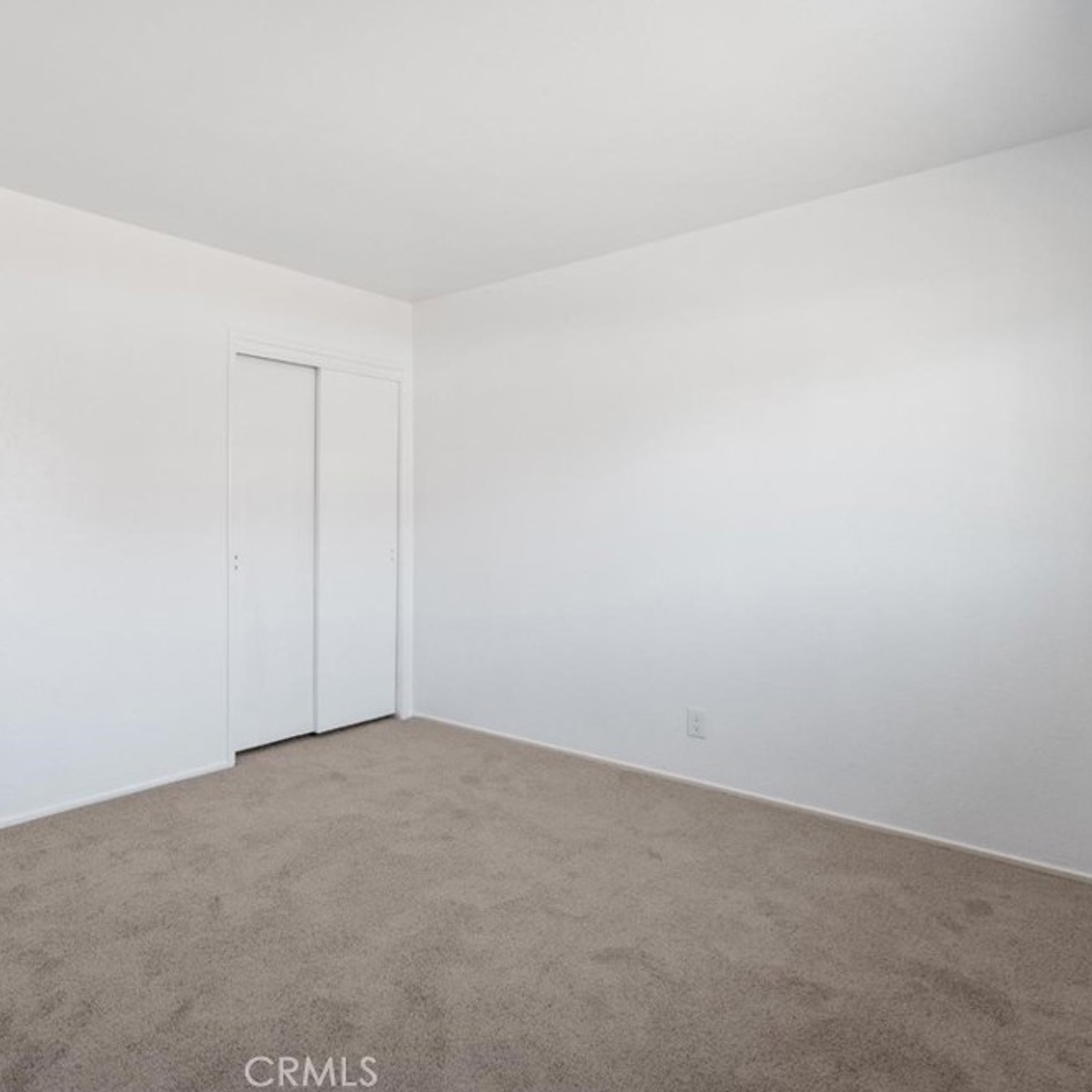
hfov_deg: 70.1
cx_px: 364
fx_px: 749
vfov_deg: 72.1
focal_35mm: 21
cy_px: 533
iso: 10000
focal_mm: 16
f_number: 11
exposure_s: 1/30
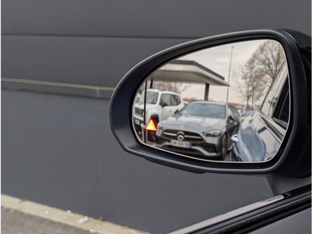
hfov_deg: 38.9
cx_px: 156
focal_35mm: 49
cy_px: 117
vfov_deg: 29.7
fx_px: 442
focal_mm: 6.9
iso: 24
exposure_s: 1/144
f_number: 1.68
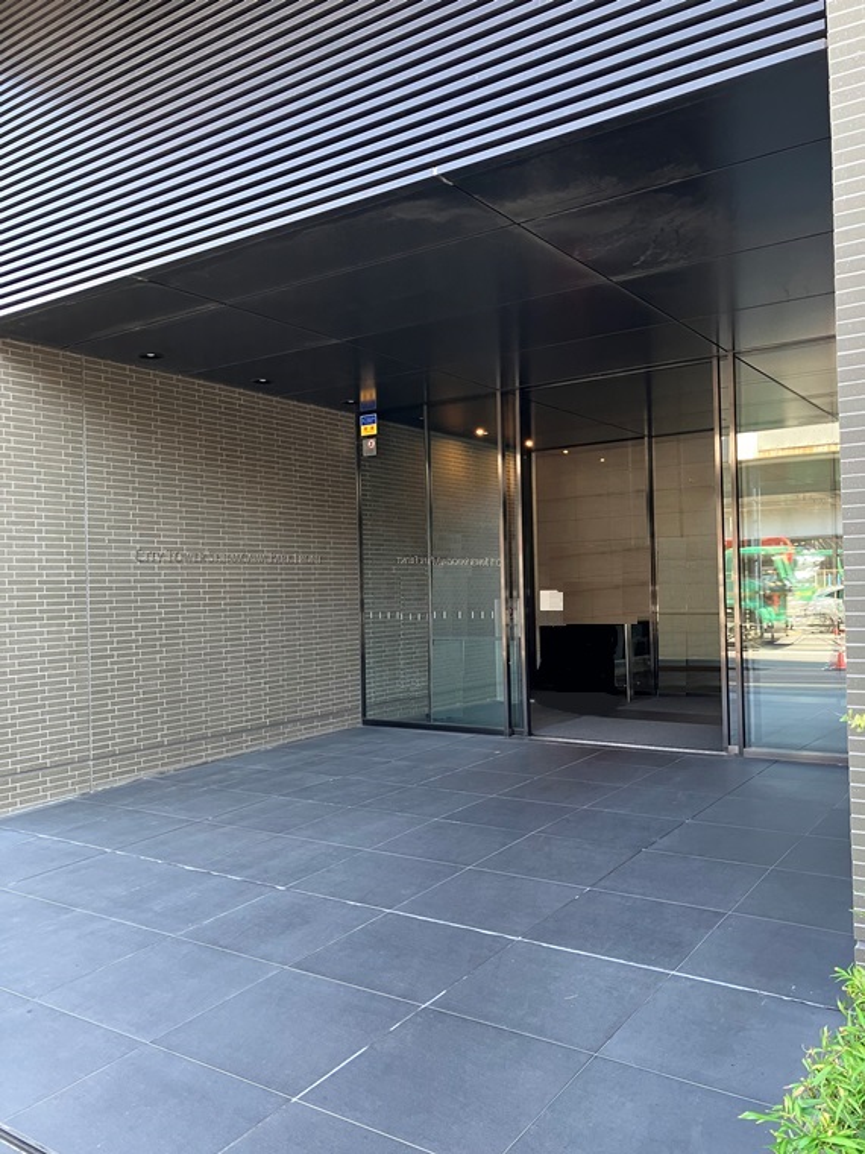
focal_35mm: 28
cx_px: 432
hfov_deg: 49.7
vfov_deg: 63.4
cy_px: 577
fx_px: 933
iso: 80
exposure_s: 1/72
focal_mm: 3.99
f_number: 1.8
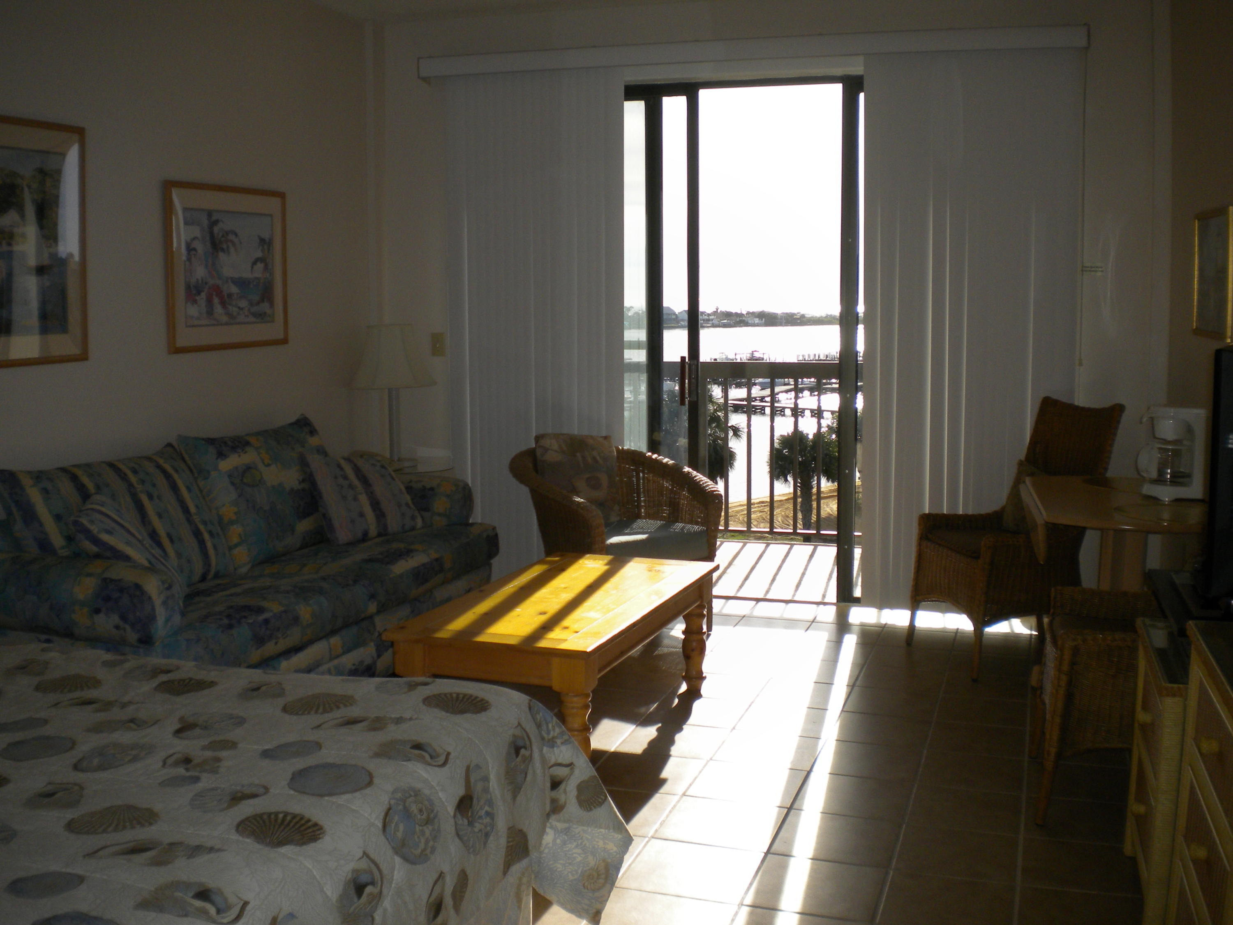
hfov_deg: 52.6
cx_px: 616
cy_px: 462
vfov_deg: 40.7
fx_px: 1247
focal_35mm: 35
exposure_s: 1/719
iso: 113
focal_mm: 6.3
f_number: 4.6
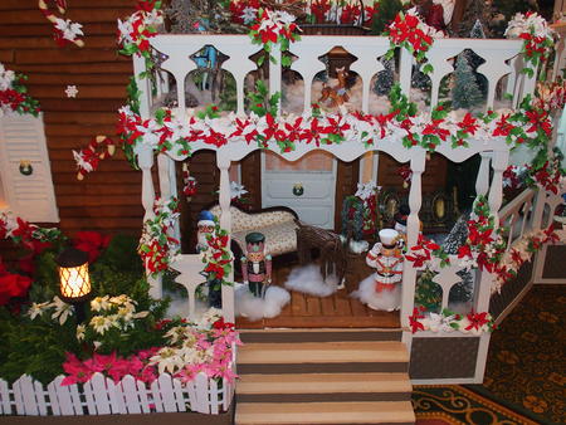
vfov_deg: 40.7
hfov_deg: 52.6
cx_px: 283
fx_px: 573
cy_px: 212
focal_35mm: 35
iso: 400
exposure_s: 1/30
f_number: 2.8
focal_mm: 7.4
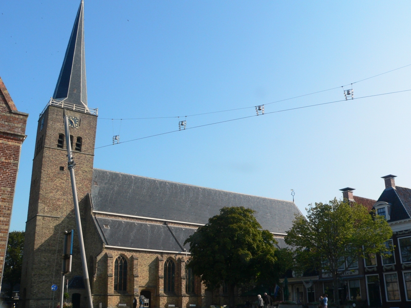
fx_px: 427
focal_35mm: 36
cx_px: 206
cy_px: 154
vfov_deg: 39.7
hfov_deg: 51.4
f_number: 4.6
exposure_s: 1/500
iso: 80
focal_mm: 6
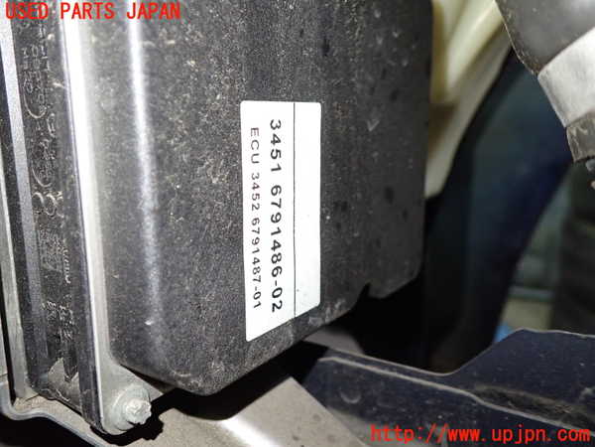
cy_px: 224
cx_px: 298
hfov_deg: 60.0
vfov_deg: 46.8
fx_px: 516
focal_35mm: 30
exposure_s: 1/30
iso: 500
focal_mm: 5.4
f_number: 2.3
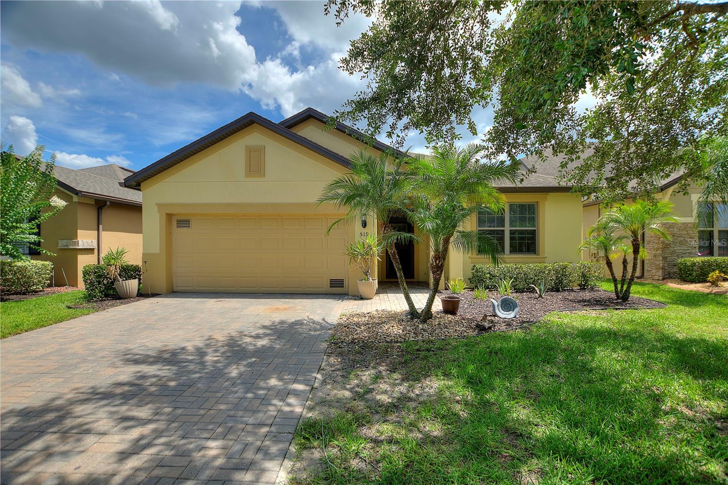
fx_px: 303
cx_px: 364
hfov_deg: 100.4
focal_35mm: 15
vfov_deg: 77.3
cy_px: 242
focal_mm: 10
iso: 100
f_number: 4.5
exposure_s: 1/400
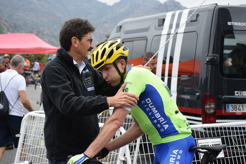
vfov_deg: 16.6
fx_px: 564
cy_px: 82
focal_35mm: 82
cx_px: 123
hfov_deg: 24.6
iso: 450
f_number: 4
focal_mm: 55
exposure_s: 1/1000
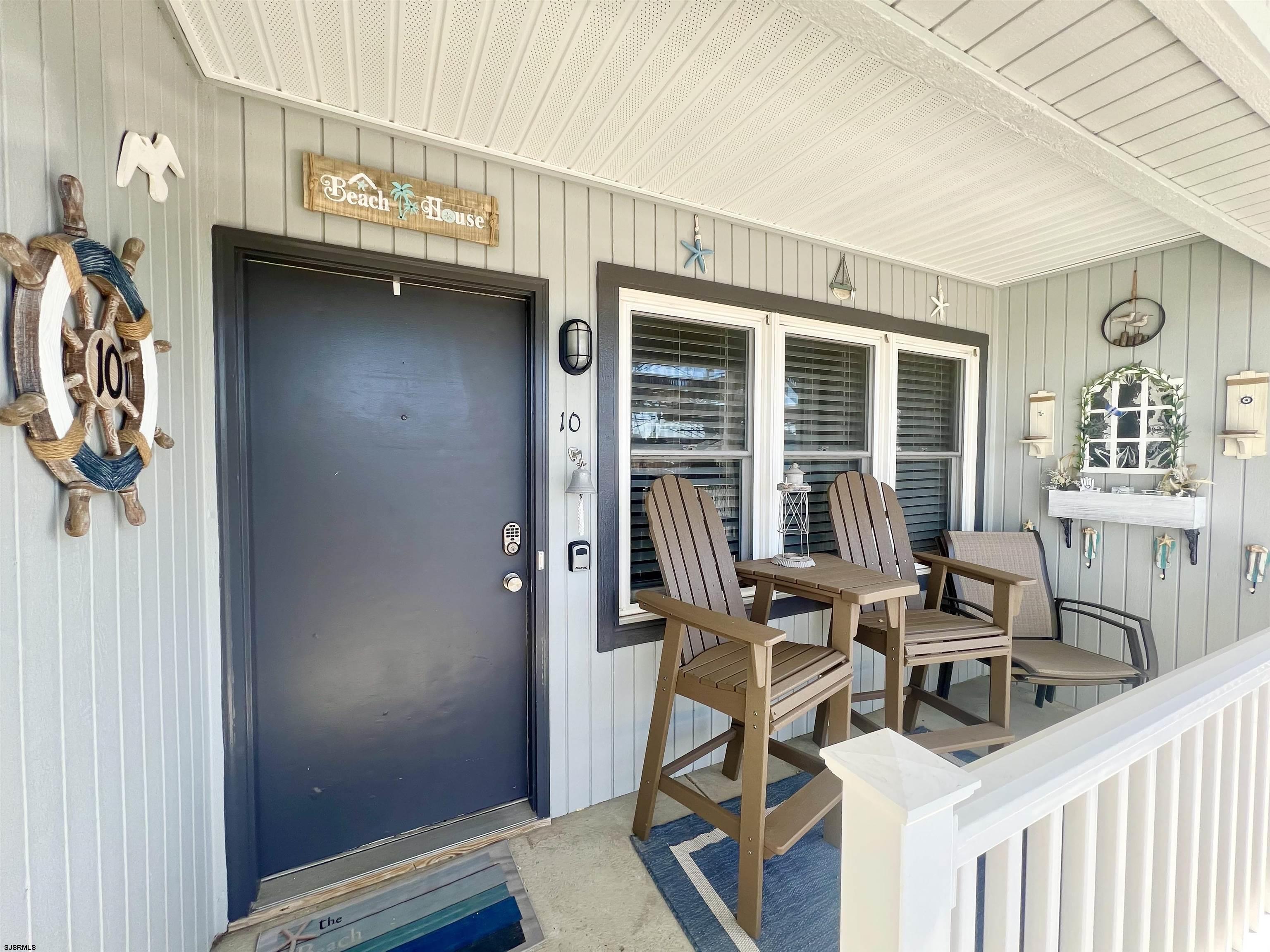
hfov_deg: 106.2
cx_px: 635
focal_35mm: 13
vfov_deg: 89.9
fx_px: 477
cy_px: 476
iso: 32
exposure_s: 1/181
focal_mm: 1.57
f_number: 1.8
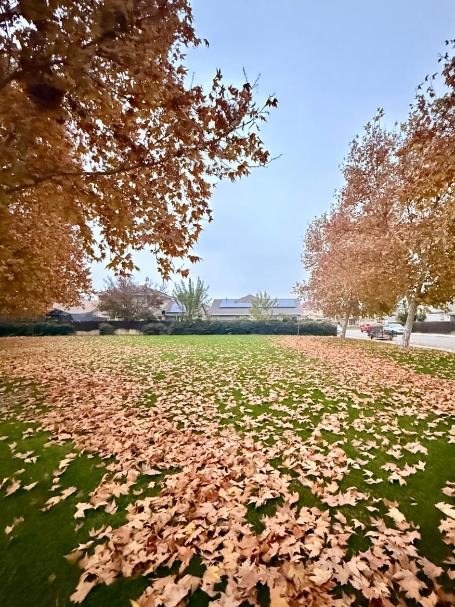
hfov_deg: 71.1
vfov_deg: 87.6
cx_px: 265
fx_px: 316
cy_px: 326
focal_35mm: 18
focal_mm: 2.22
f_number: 2.2
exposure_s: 1/30
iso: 2000
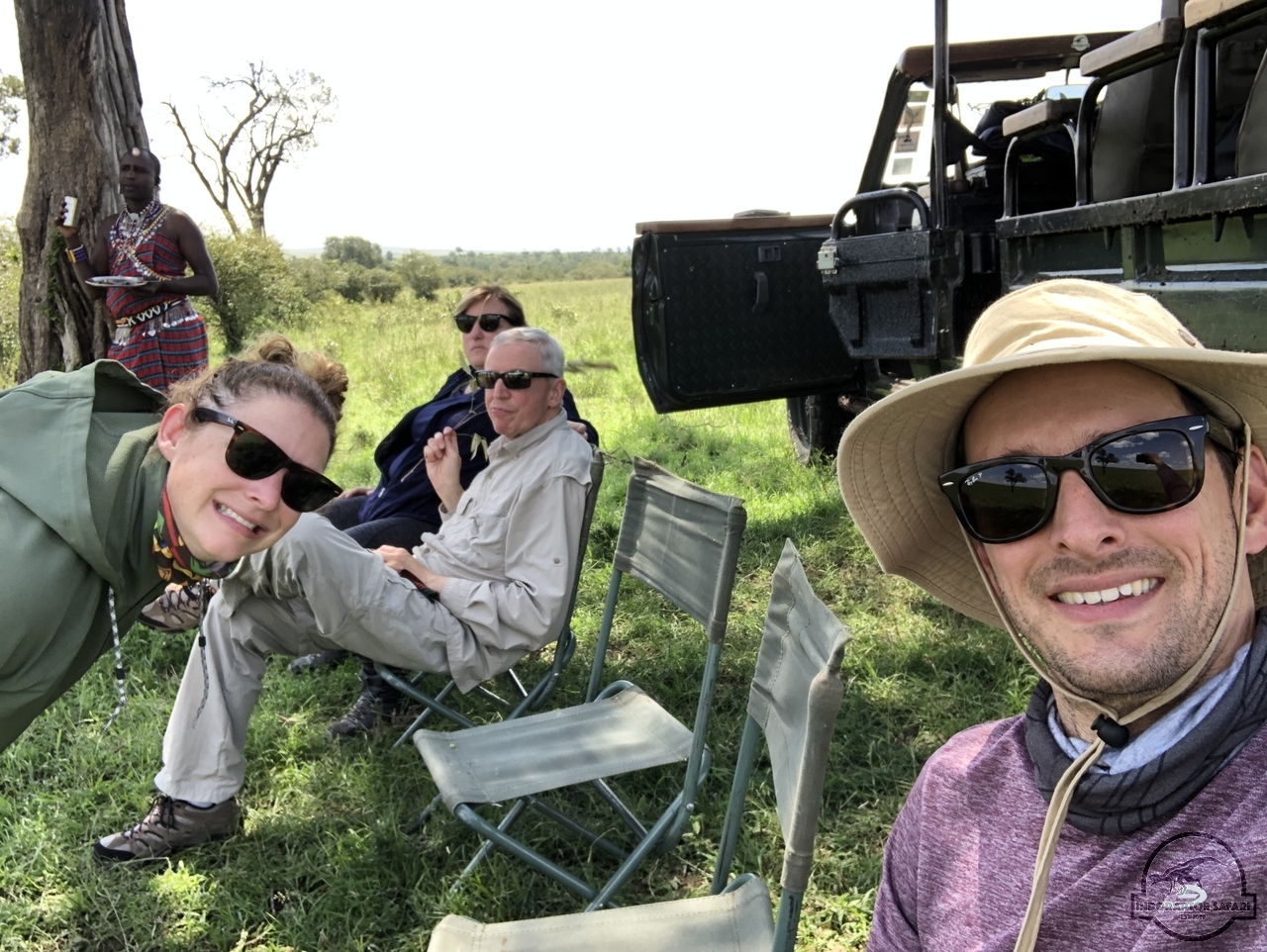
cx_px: 634
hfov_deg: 56.8
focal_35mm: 32
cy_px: 476
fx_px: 1172
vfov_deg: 44.2
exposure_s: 1/120
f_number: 2.2
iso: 25
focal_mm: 2.87
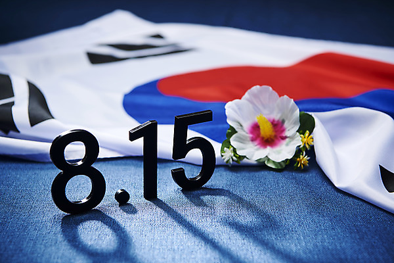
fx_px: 766
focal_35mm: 70
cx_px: 197
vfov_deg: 19.5
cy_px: 132
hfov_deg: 28.8
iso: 64
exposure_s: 1/125
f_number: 5.6
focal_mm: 70
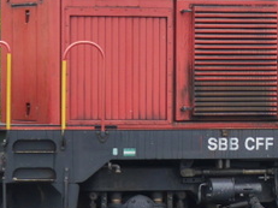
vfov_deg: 3.5
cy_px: 79
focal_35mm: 425
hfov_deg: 4.6
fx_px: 3411
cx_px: 421
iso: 250
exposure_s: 1/100
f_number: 4.2
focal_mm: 49
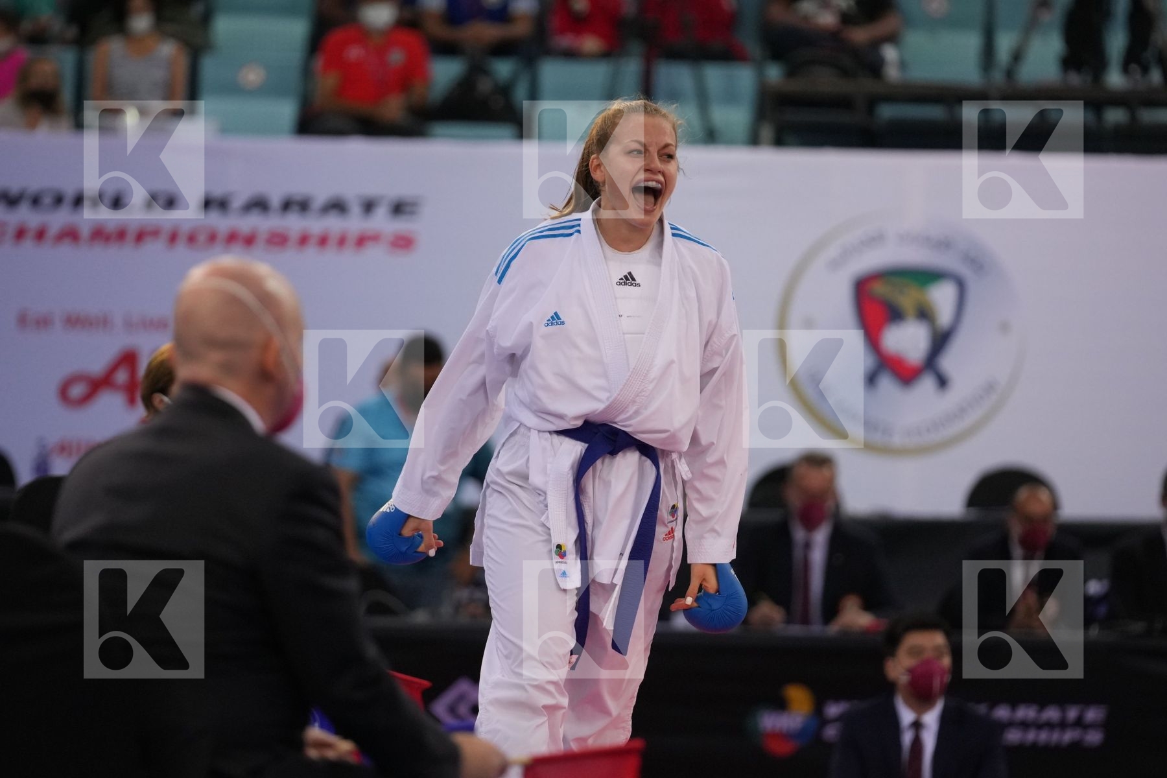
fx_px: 9562
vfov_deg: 4.7
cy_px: 389
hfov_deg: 7.0
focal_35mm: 295
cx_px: 584
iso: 2000
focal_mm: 197
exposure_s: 1/1000
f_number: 2.8
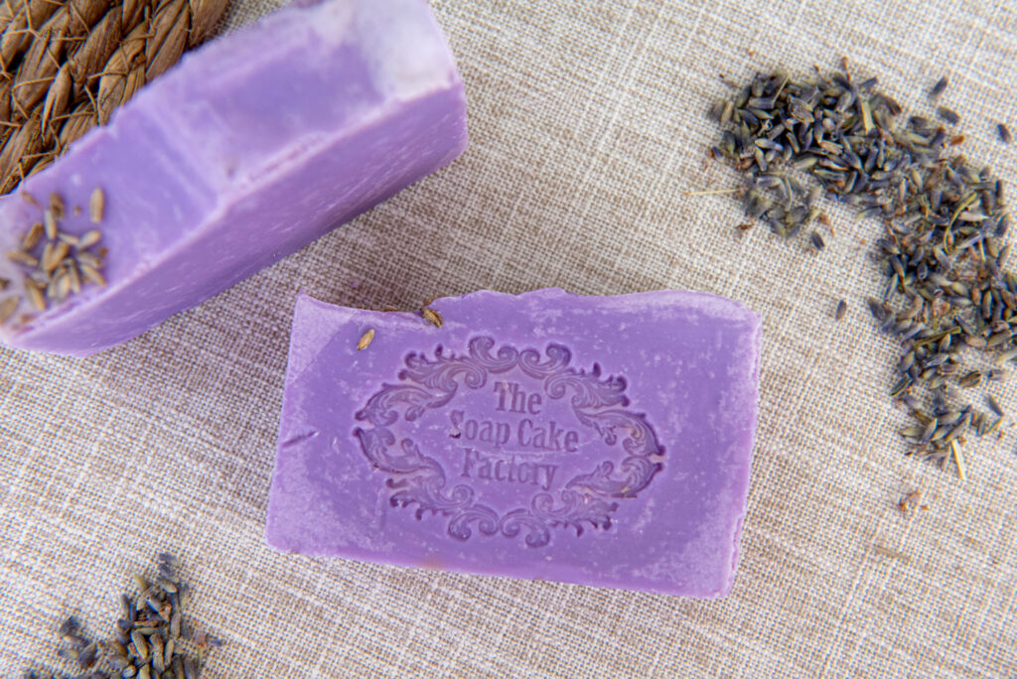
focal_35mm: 48
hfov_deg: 41.1
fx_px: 1357
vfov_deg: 28.1
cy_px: 340
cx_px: 508
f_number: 5.6
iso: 1250
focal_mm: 48
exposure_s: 1/160
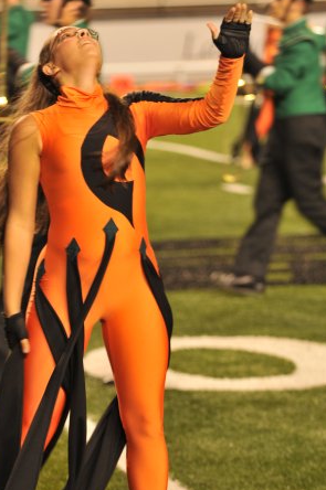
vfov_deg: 9.7
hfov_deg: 6.4
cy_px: 253
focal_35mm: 213
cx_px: 119
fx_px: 2895
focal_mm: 105
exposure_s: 1/60
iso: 280
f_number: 2.8
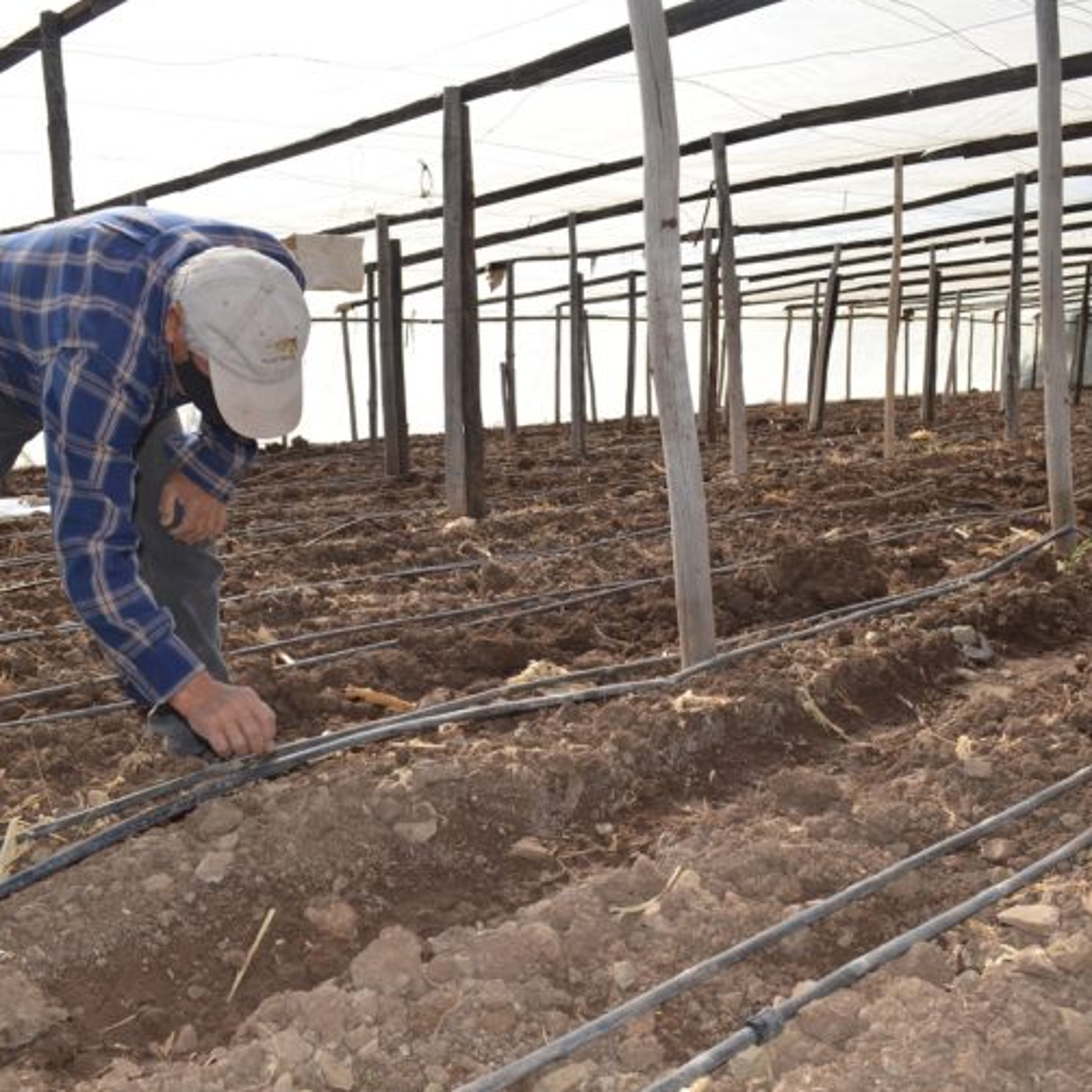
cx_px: 573
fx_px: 1249
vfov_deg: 47.2
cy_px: 543
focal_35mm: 35
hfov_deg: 47.2
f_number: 5.6
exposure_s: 1/200
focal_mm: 18
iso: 100
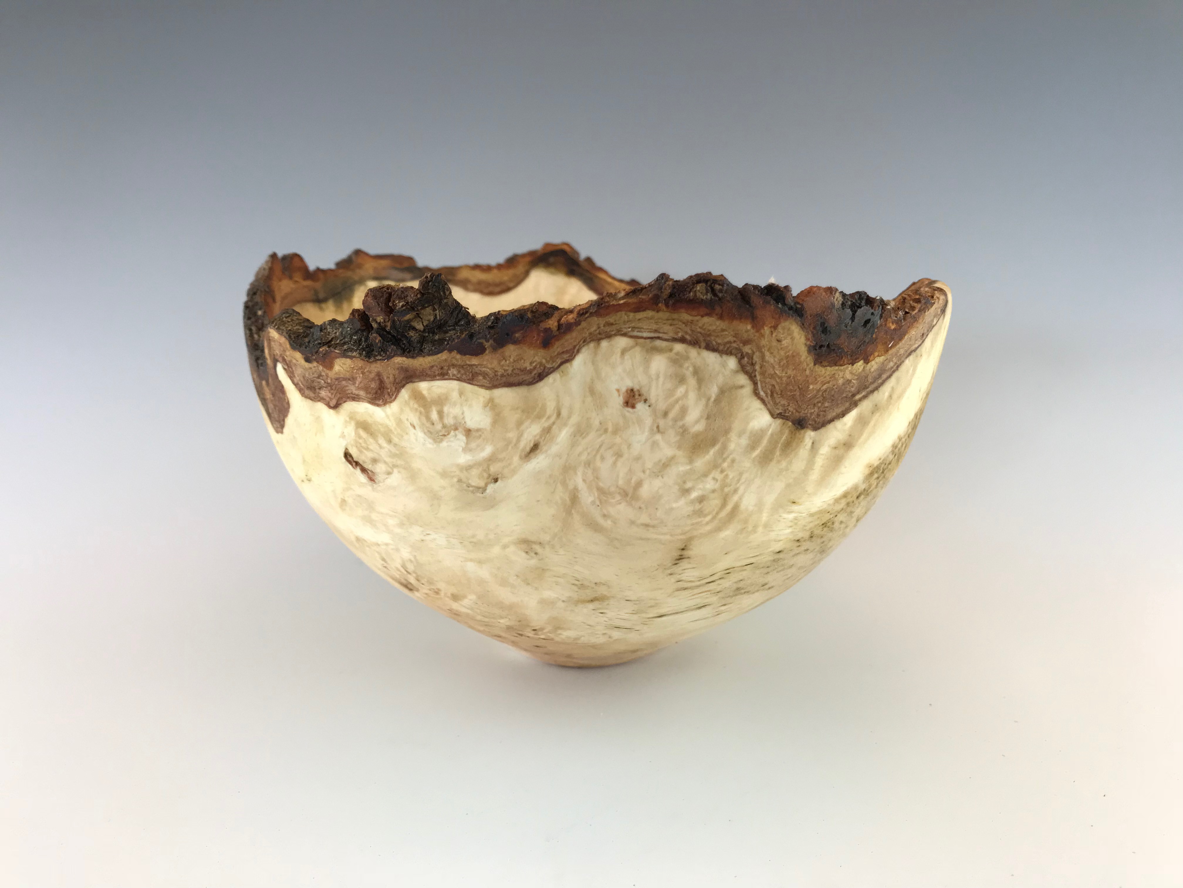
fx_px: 957
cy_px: 444
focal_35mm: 28
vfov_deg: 49.7
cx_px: 592
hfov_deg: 63.4
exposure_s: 1/120
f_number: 1.8
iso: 40
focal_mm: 3.99
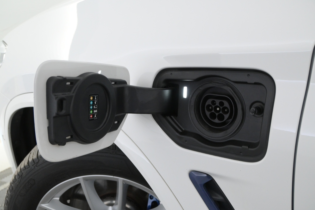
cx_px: 158
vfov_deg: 38.4
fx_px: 302
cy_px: 105
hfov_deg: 55.1
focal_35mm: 34
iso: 2500
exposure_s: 1/100
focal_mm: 23
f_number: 5
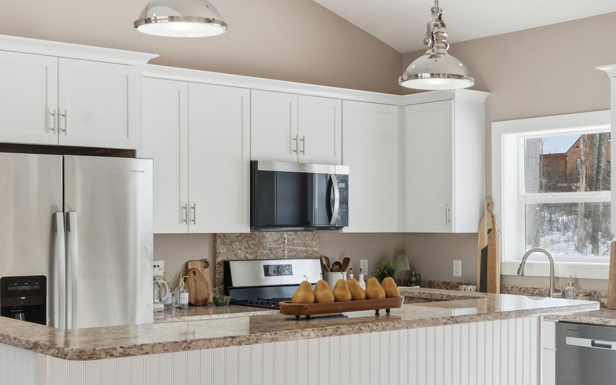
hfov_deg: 36.3
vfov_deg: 23.1
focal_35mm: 56
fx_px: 940
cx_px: 318
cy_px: 239
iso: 800
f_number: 7.1
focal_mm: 32
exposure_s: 1/500
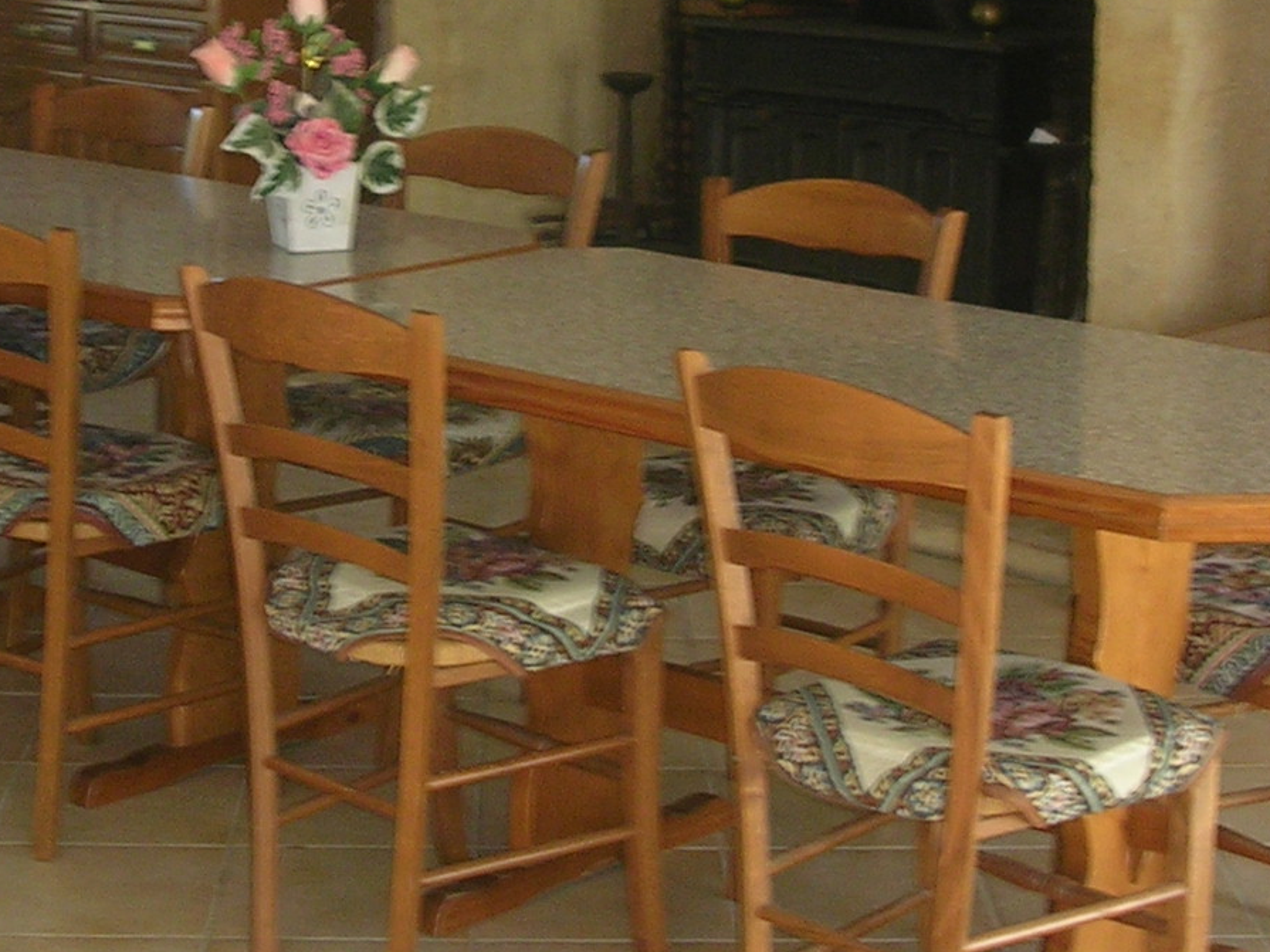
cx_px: 573
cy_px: 70
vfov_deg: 16.7
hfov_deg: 22.5
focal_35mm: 87
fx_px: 3191
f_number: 2.8
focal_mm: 5.8
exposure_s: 1/30
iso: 51
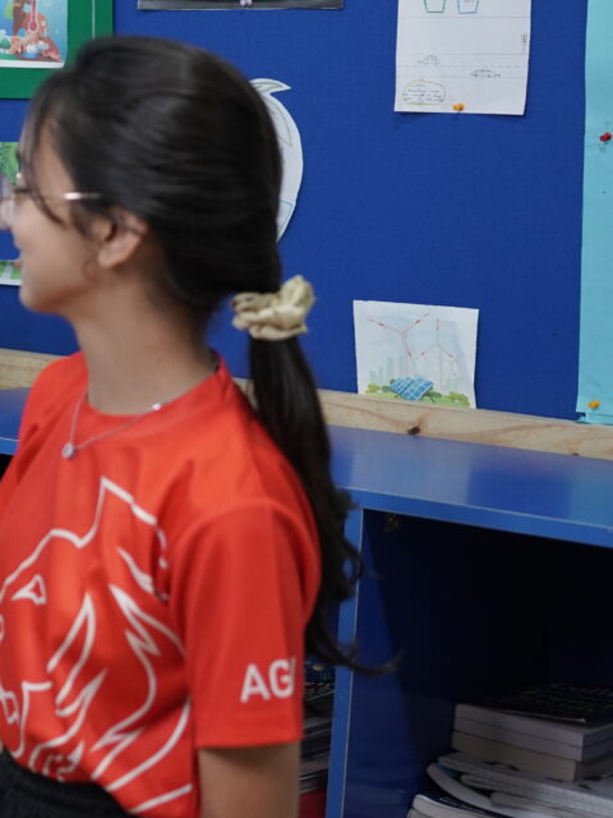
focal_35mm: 101
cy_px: 310
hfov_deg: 12.9
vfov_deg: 19.4
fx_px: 2385
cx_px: -591
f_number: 2.5
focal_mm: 35
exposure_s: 1/200
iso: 800
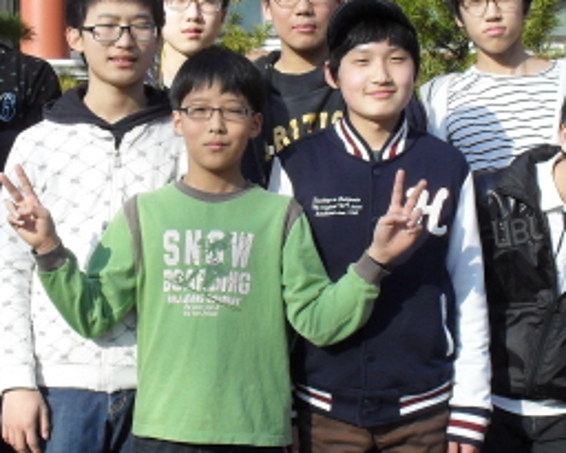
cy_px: 250
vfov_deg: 19.2
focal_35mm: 80
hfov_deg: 23.8
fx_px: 1341
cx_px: 318
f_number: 8.4
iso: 100
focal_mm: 6.3
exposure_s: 1/90
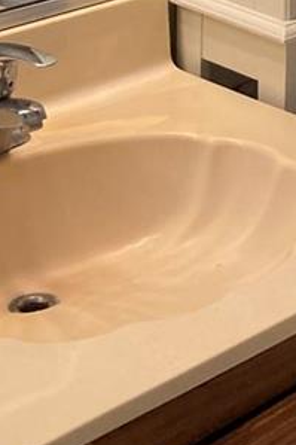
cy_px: -214
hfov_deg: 11.5
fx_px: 1445
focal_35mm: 117
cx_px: 358
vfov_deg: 16.1
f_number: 1.8
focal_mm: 3.99
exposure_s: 1/60
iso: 160
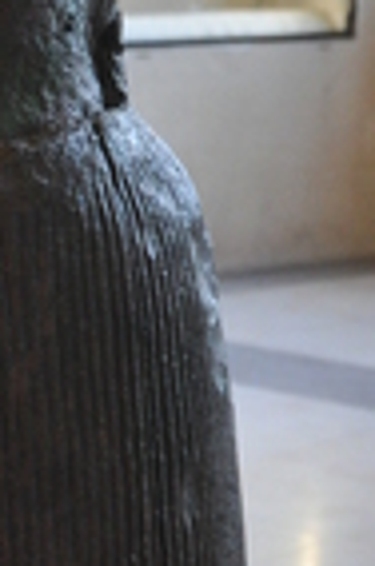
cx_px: -26
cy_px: 494
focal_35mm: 168
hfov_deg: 8.1
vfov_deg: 12.2
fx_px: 2638
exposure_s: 1/80
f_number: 4.5
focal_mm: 24
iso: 800
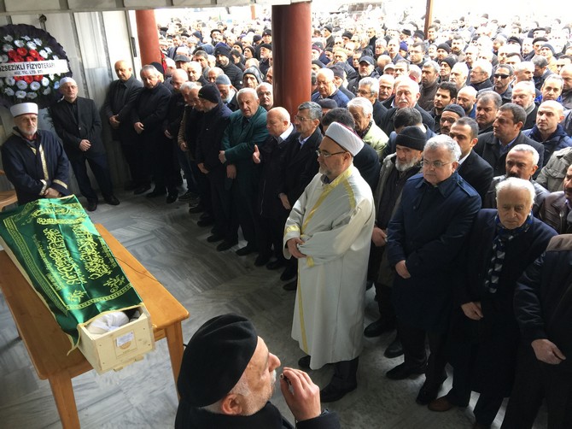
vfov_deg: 48.2
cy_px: 214
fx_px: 479
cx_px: 286
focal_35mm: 29
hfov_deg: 61.7
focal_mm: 4.15
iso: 40
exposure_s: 1/33
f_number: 2.2
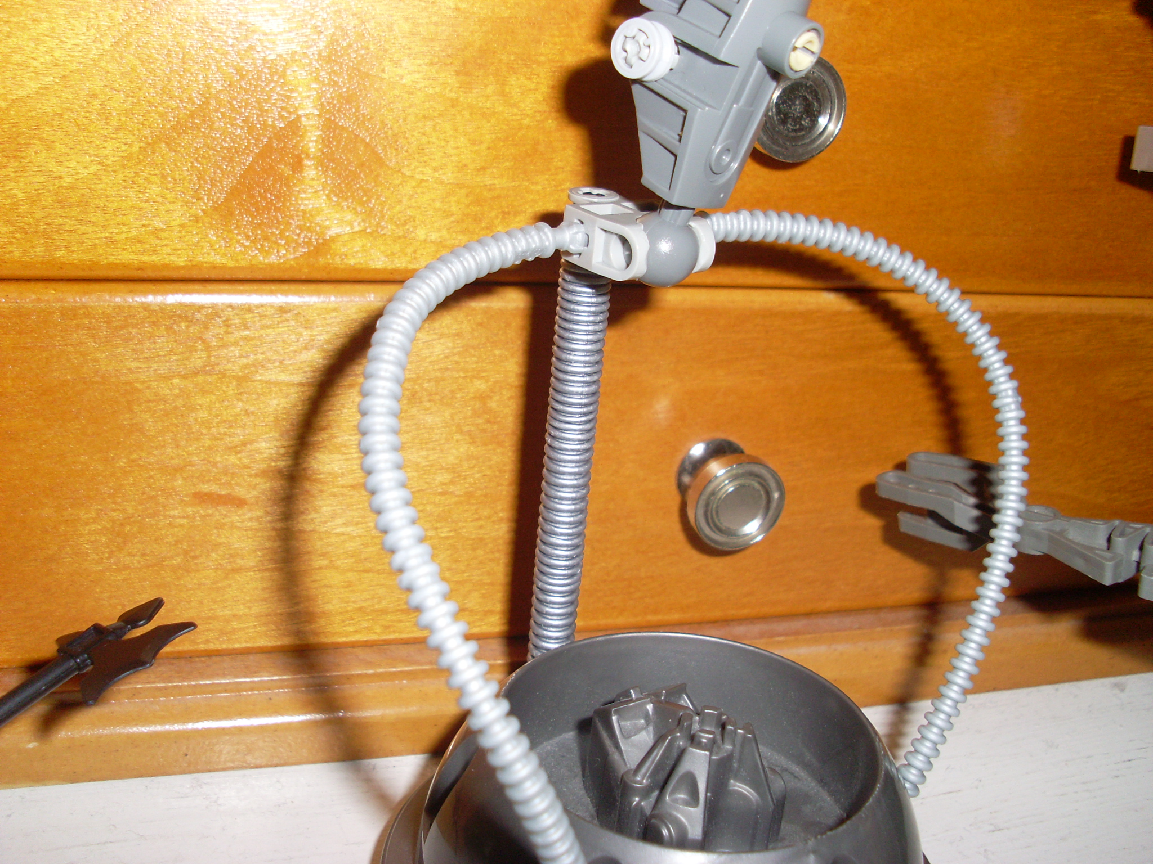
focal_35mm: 38
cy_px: 432
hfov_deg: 49.0
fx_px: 1266
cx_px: 576
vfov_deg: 37.7
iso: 100
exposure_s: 1/45
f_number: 7.7
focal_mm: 6.3
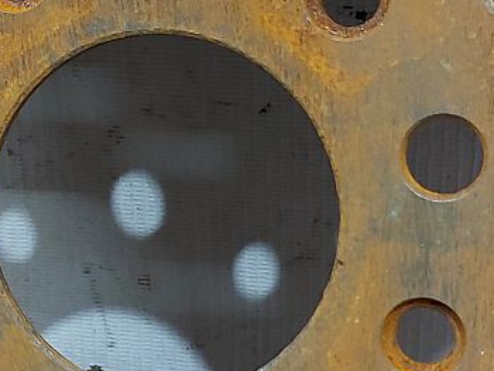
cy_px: 216
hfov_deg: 20.6
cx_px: 200
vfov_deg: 15.6
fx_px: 1357
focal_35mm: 95
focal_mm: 5.23
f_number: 1.8
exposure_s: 1/50
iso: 200
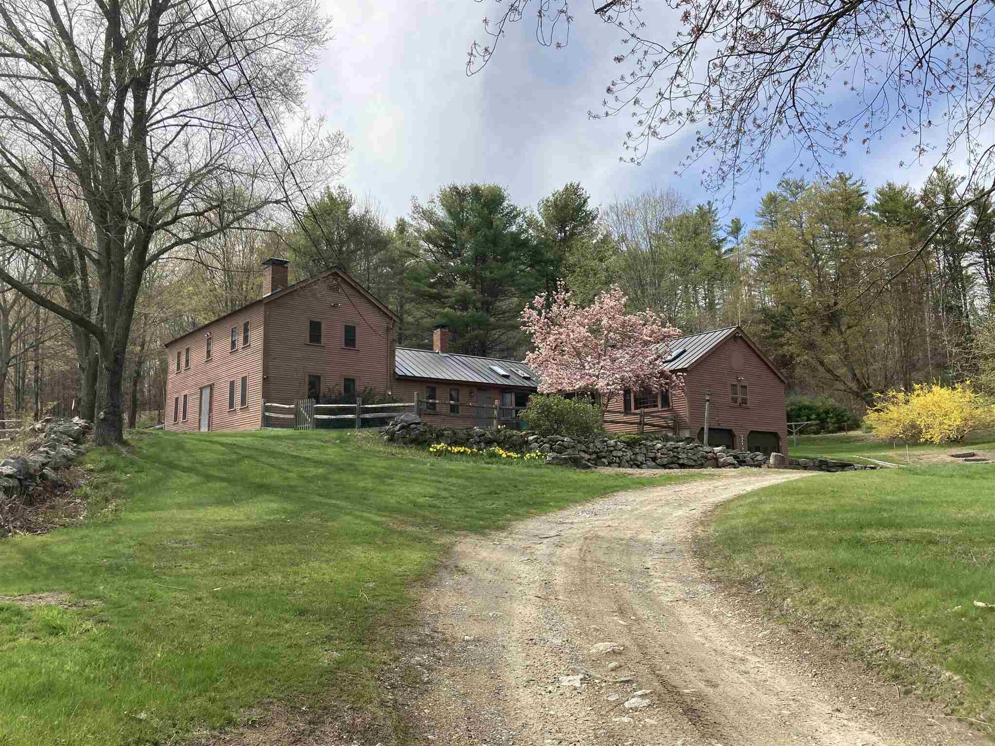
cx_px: 498
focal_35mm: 28
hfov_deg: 63.4
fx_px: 805
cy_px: 373
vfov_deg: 49.7
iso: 20
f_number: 1.8
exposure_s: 1/1656
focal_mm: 3.99
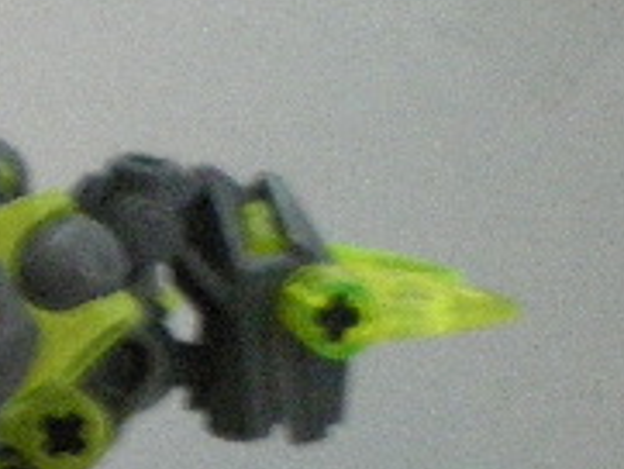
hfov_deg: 14.5
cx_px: -296
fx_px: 2291
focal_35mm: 127
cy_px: 497
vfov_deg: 11.5
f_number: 3.1
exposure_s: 1/10
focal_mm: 6.3
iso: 800
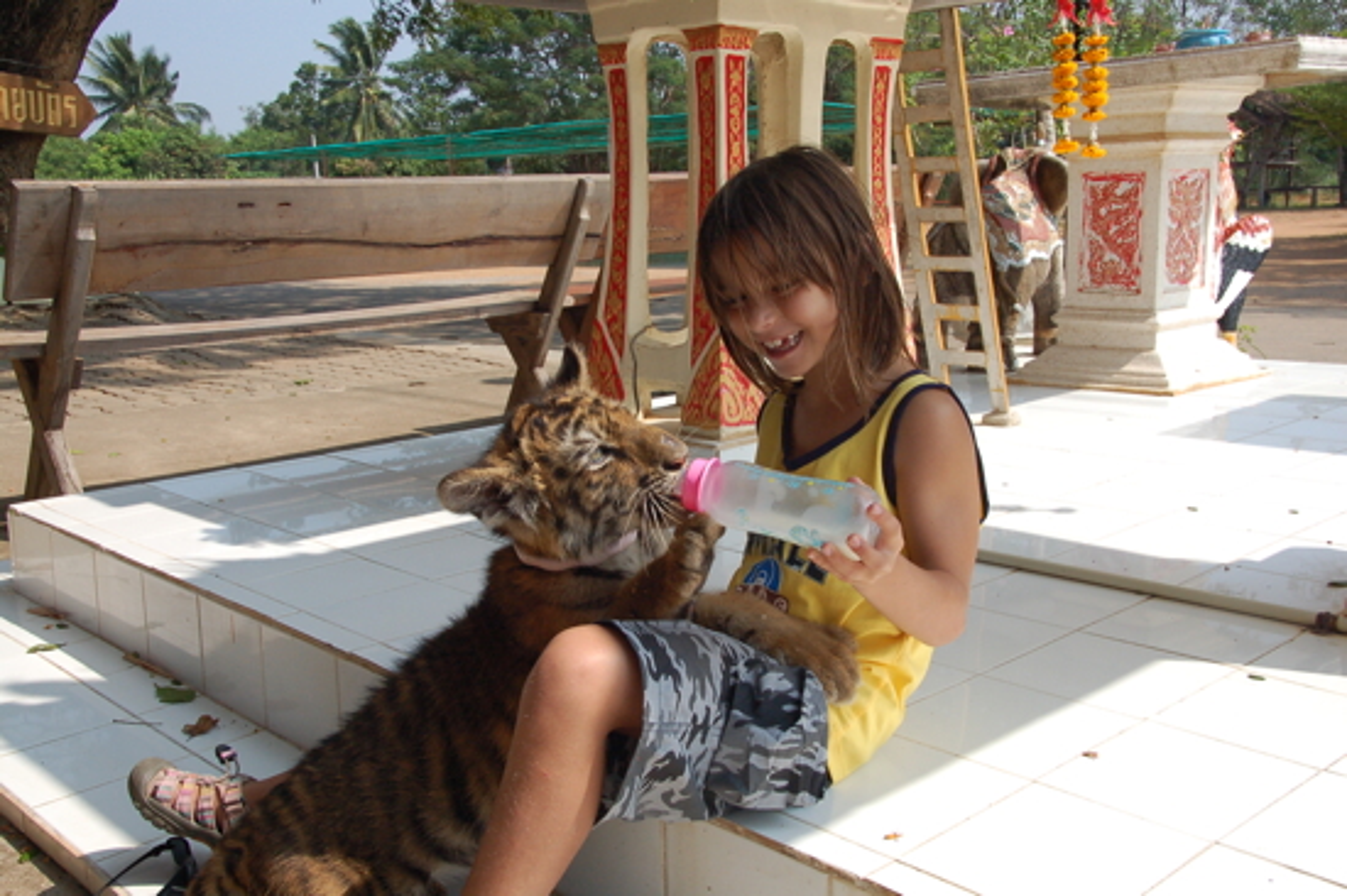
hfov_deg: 53.2
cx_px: 674
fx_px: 1346
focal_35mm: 36
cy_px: 448
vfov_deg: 36.8
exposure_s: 1/640
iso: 800
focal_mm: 24
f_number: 13
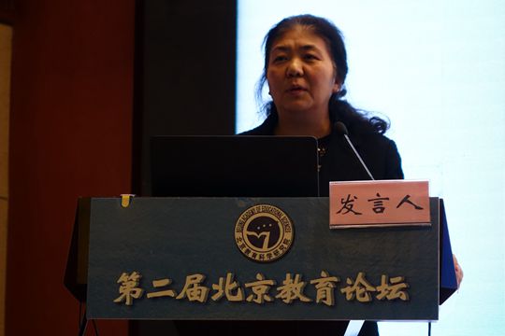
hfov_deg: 13.7
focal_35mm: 150
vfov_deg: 9.1
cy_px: 168
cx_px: 252
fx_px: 2104
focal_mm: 54.86
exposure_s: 1/160
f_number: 2.8
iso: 640
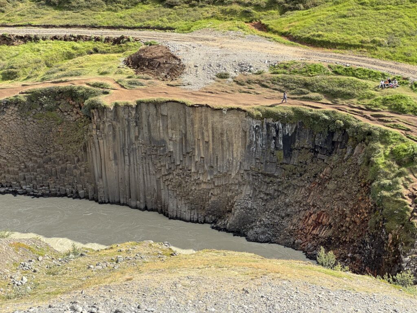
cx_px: 208
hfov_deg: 25.3
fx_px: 928
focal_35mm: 77
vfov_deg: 19.1
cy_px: 156
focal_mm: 9
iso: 25
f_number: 2.8
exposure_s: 1/250
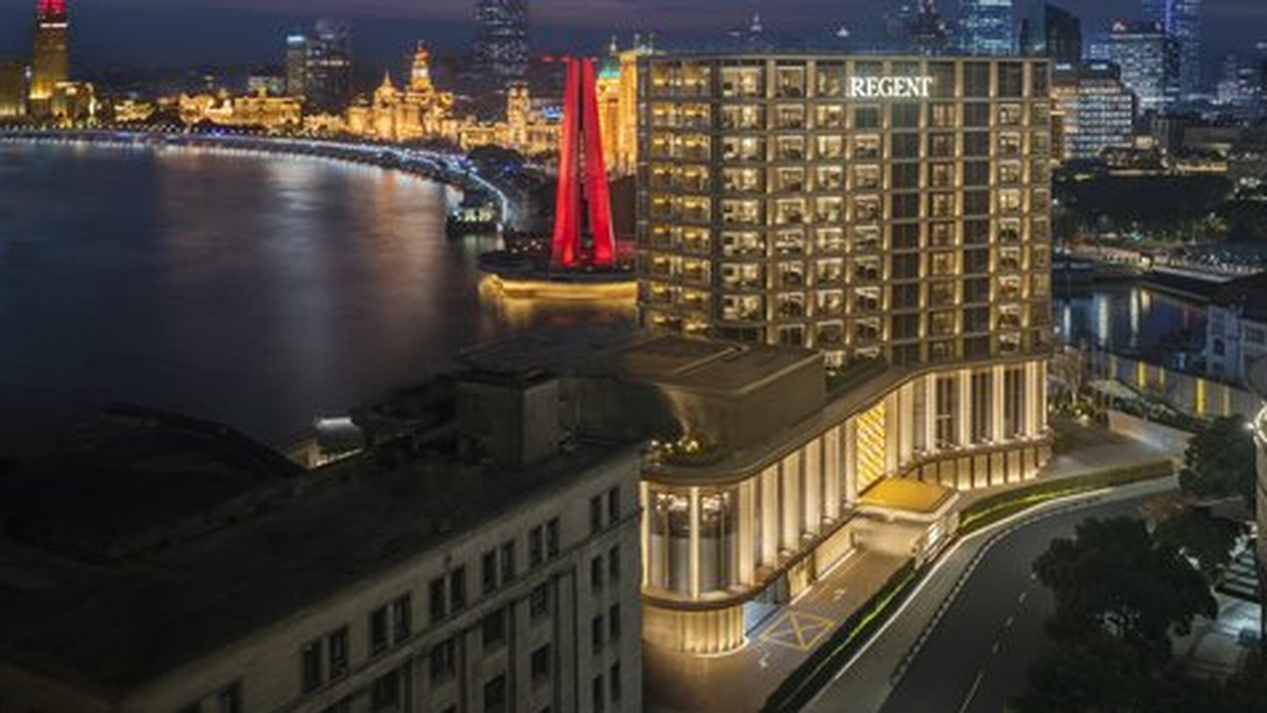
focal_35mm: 37
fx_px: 1243
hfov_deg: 54.0
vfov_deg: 32.0
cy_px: 317
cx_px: 631
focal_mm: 35
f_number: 2.8
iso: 100
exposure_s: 1/13
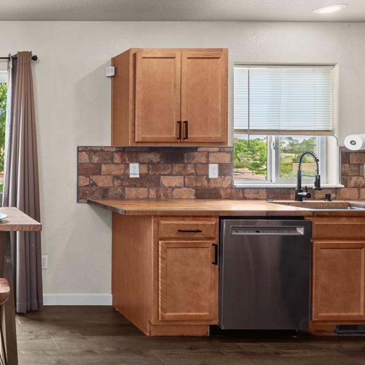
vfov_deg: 53.8
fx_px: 358
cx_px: -64
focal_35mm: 30
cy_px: 153
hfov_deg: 40.0
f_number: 10
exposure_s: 1/3
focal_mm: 14
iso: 250
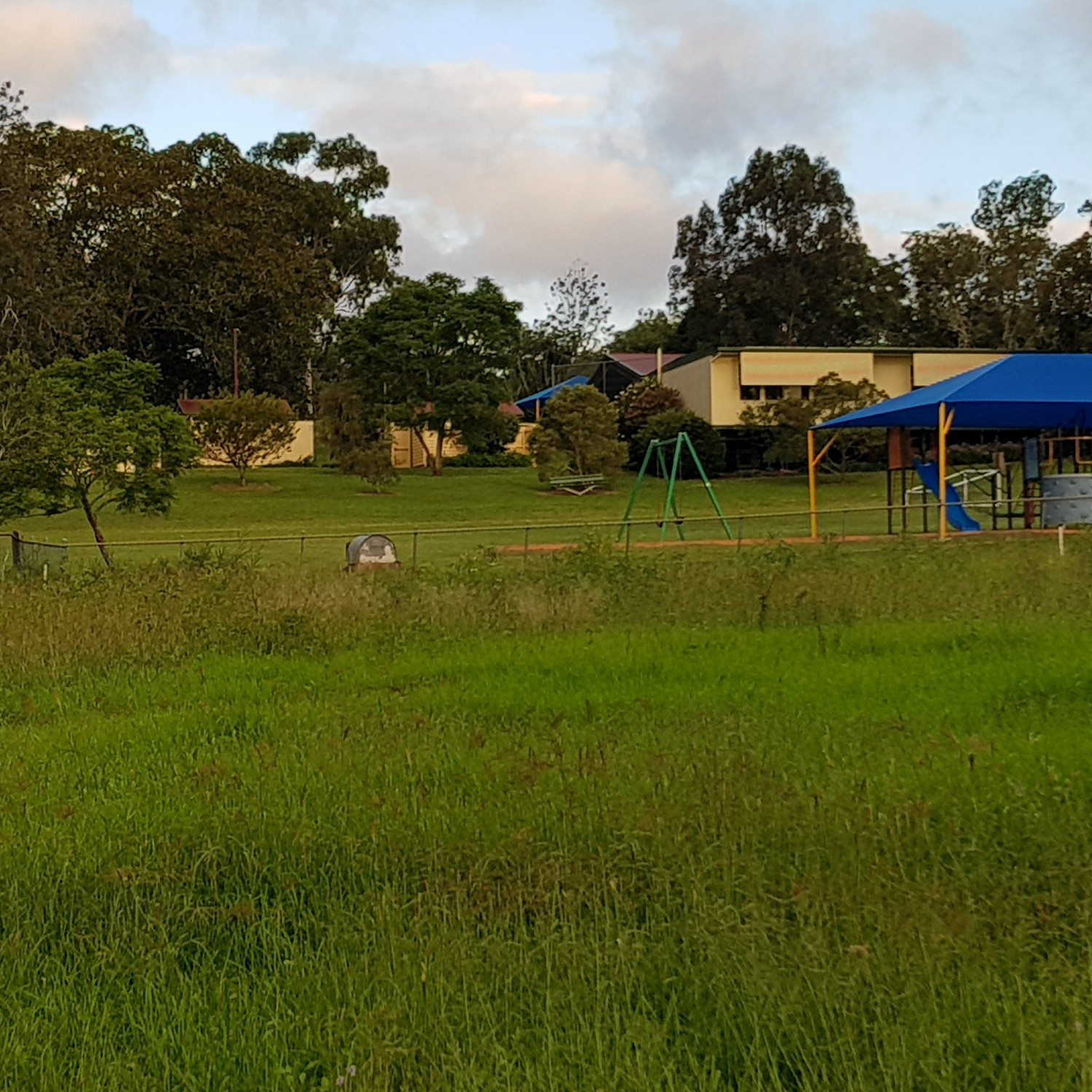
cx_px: 513
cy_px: 546
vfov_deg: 52.5
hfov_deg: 52.5
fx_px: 1106
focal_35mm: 31
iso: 40
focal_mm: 4.2
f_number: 1.7
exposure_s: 1/544
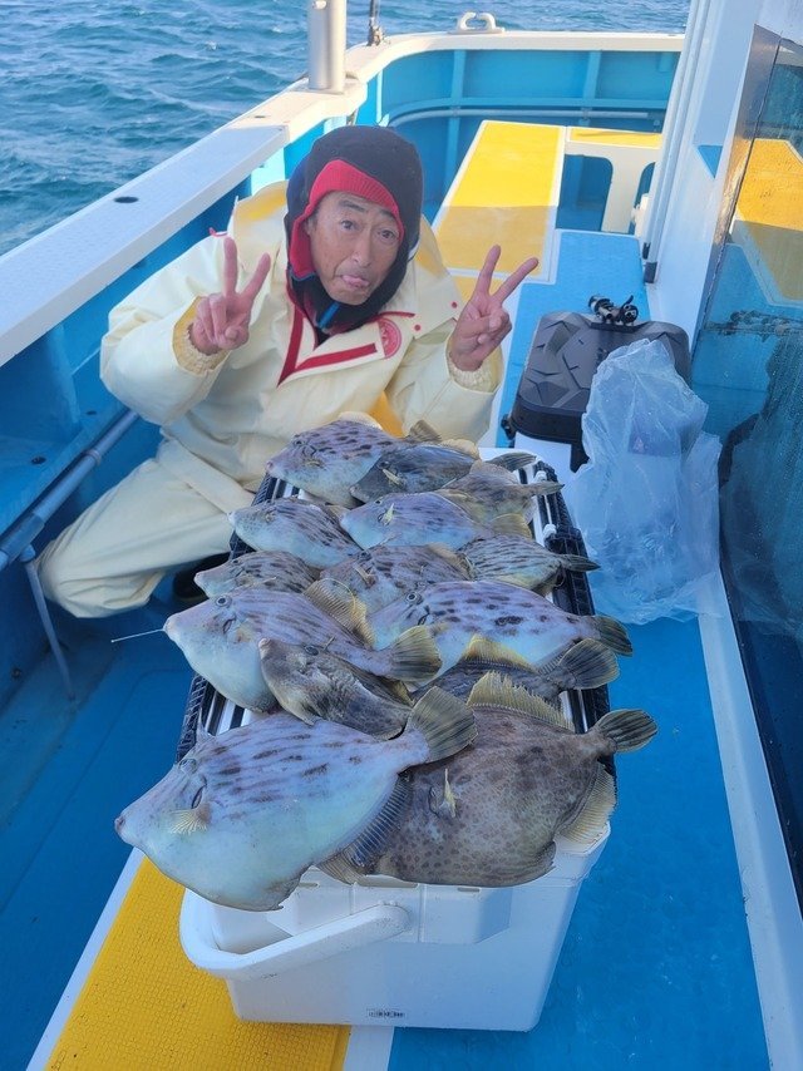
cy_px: 536
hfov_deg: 53.0
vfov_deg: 67.3
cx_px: 402
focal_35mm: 26
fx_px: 805
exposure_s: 1/241
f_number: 1.8
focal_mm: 5.4
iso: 40
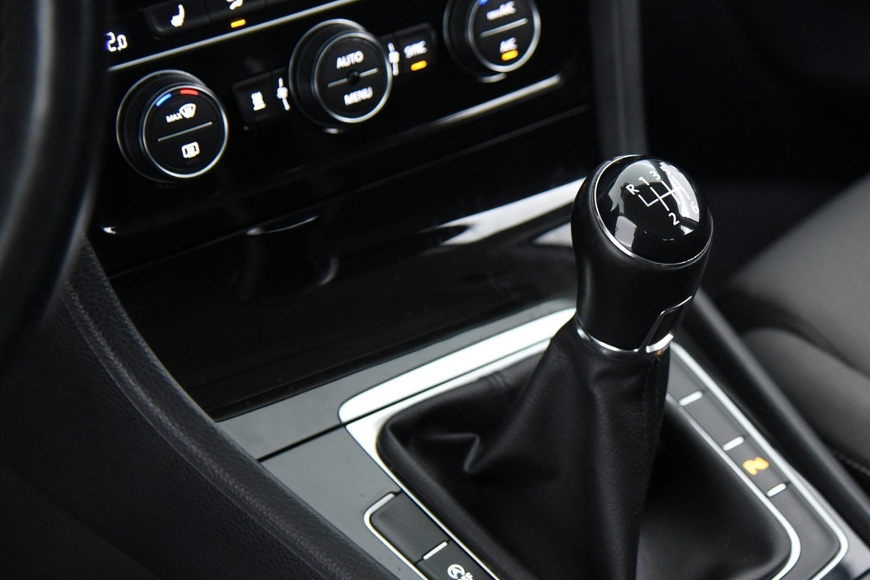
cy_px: 339
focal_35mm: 100
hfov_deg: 20.2
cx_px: 662
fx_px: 2417
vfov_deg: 13.7
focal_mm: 65
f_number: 4
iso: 4000
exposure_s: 1/20
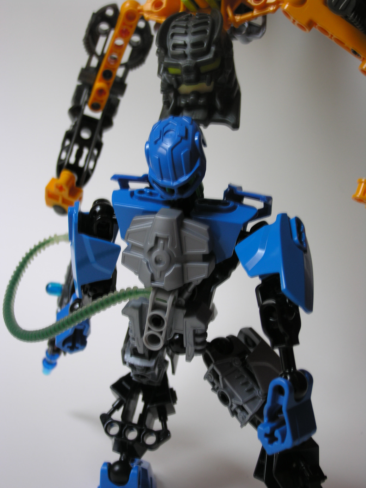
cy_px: 244
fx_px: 789
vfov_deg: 34.3
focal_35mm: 56
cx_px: 183
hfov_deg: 26.1
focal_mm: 14.2
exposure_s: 1/4.1
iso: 50
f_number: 3.8
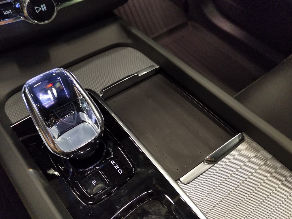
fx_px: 245
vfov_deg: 48.2
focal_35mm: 29
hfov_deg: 61.7
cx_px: 146
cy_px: 110
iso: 3375
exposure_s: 1/33.3
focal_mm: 5.52
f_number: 1.9
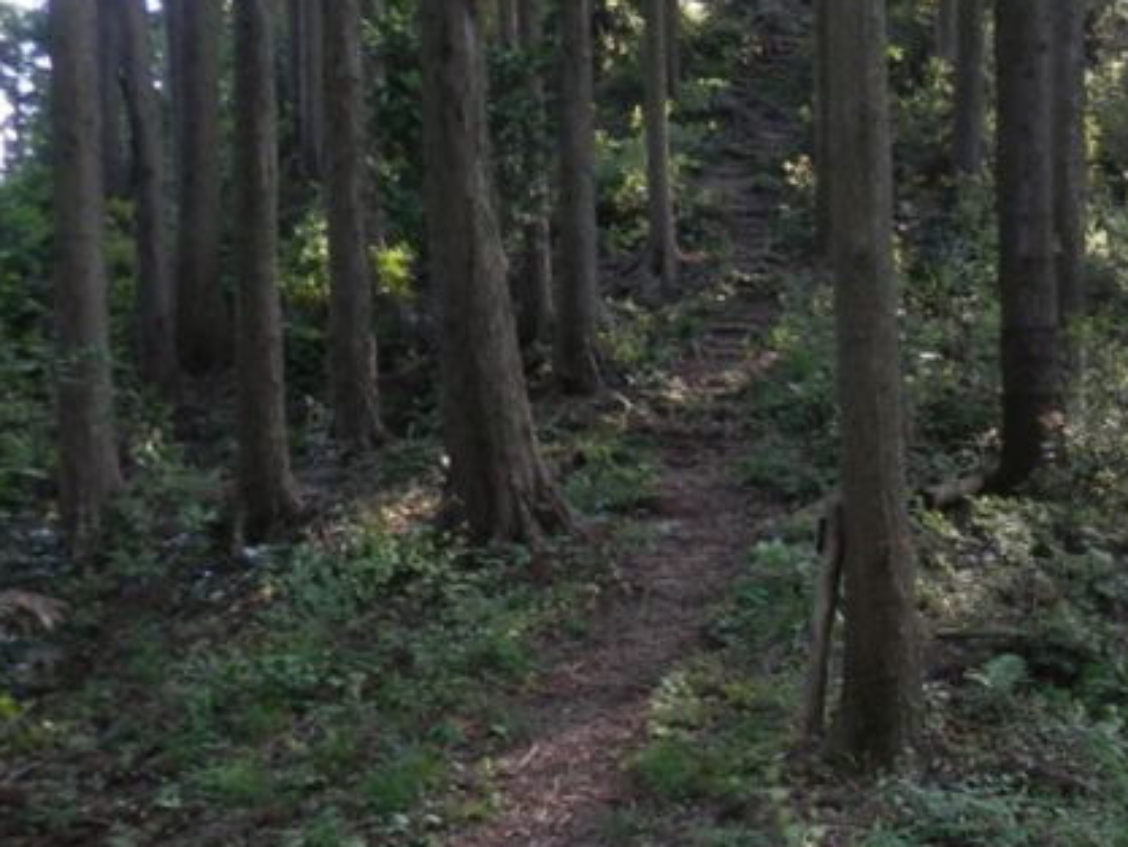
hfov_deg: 36.5
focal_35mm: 48
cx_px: 1071
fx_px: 1565
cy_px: 652
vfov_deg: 29.7
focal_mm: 4.5
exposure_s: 1/30
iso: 100
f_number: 3
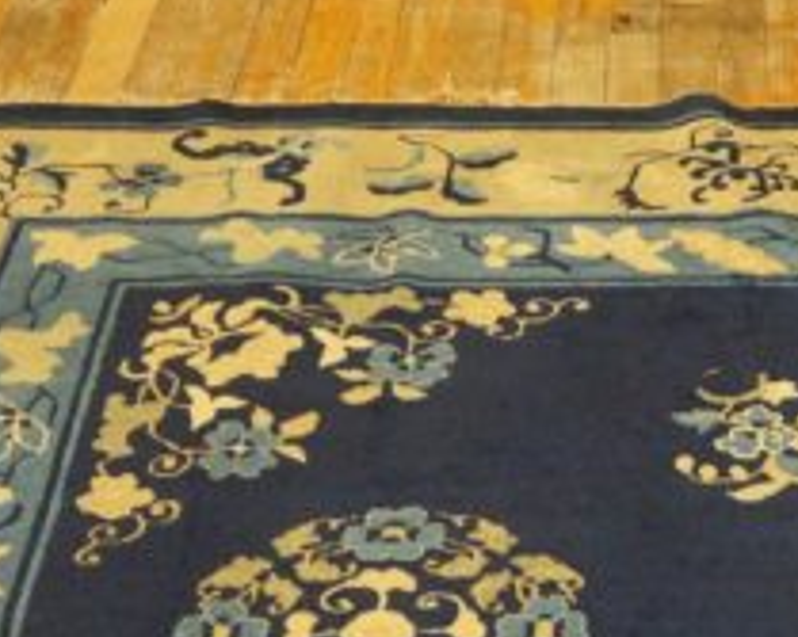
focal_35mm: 89
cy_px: 742
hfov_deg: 20.8
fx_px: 2101
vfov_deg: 16.6
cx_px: 809
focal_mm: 22
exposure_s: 1/160
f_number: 4
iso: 2500
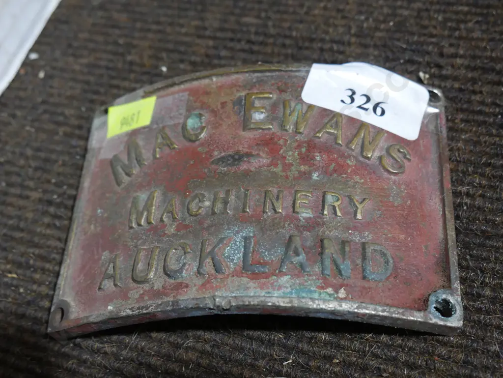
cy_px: 189
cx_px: 252
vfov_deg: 29.1
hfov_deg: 38.2
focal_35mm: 50
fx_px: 727
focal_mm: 25
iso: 640
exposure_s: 1/60
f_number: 5.3
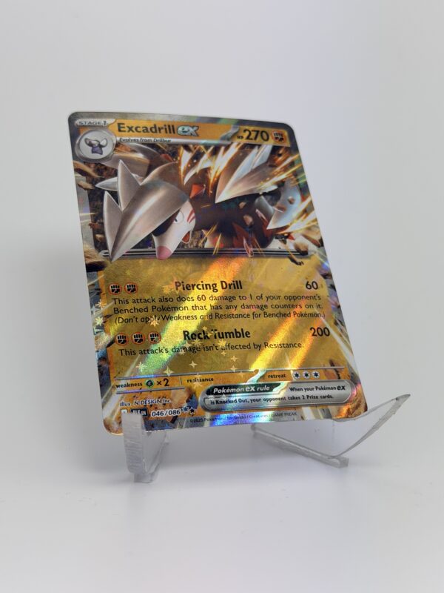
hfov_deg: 30.3
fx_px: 821
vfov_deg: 39.7
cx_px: 222
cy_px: 296
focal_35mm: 48
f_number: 1.78
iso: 64
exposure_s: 1/855
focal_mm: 6.76
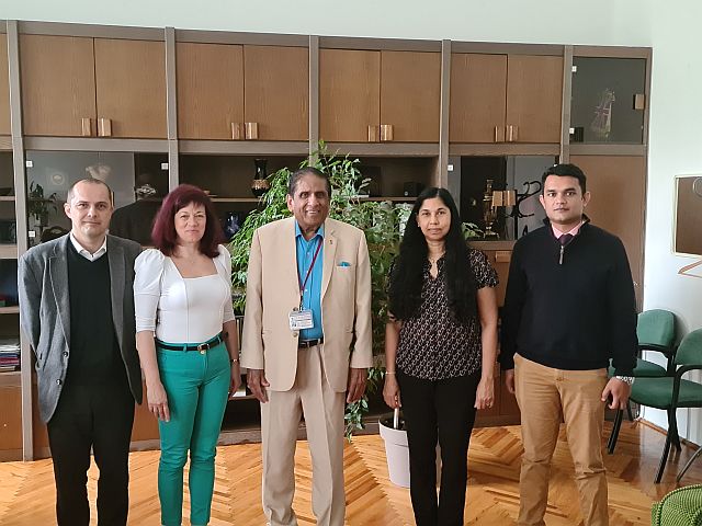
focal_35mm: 27
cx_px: 351
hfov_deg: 65.3
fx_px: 548
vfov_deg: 51.4
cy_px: 263
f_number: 2
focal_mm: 5.9
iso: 640
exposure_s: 1/33
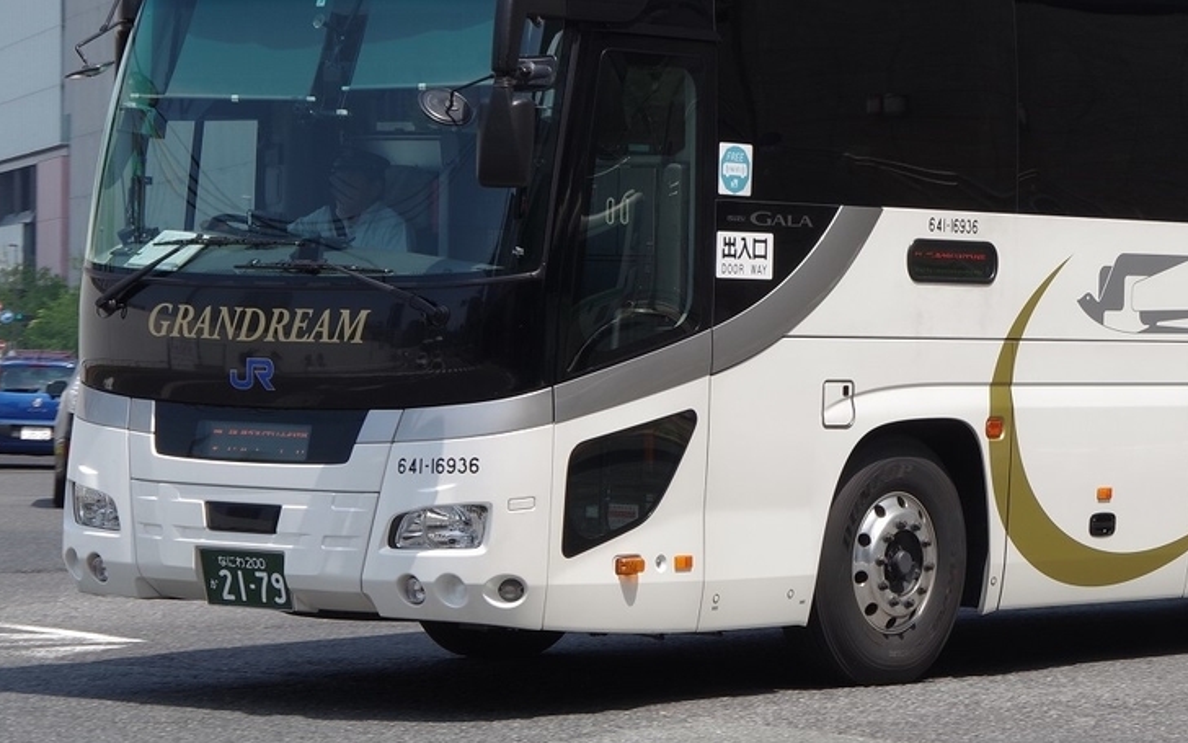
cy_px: 274
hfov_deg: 17.1
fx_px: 3918
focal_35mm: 121
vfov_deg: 10.8
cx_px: 966
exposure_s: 1/250
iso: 200
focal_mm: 48
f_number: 10
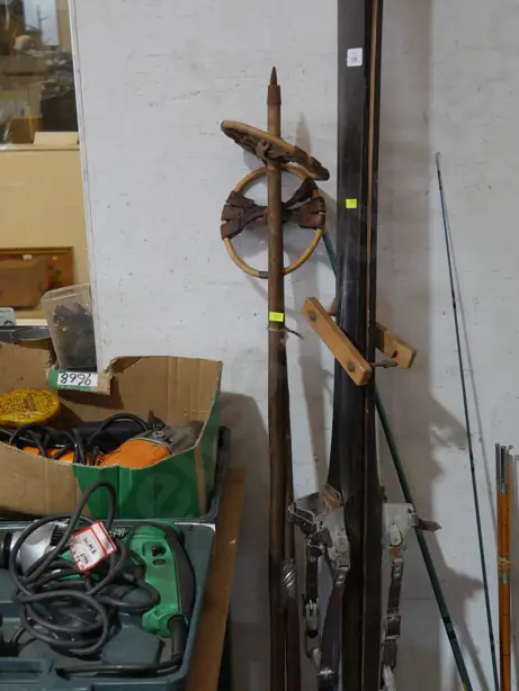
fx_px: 999
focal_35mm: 50
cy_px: 318
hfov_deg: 29.1
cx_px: 297
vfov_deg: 38.2
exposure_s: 1/60
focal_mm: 15
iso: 400
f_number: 3.6
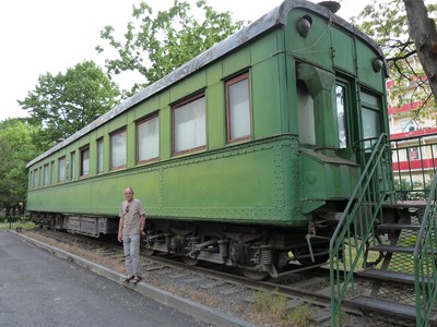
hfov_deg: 69.4
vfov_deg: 54.9
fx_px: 316
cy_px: 164
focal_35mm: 25
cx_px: 218
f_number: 3.5
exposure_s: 1/100
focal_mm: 4.1
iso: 125
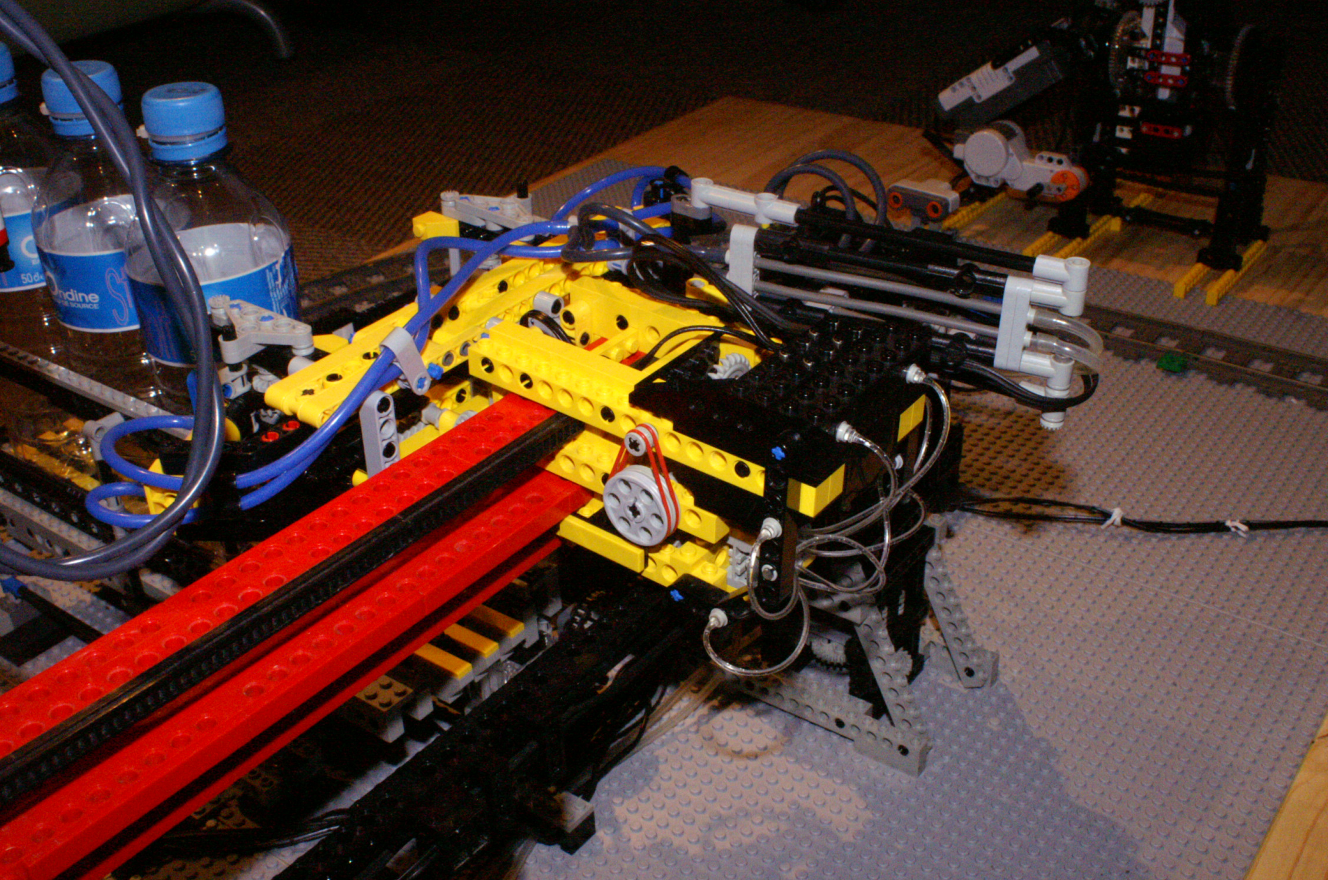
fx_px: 1436
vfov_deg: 34.1
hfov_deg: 49.6
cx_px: 664
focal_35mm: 39
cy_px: 440
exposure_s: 1/25
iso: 3200
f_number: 22
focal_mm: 26
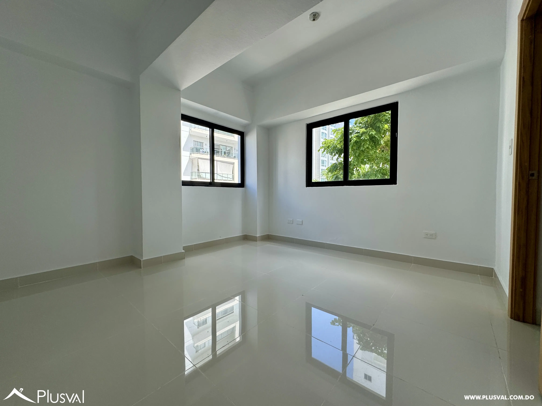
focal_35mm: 14
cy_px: 203
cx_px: 271
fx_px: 219
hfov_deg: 102.1
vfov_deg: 85.7
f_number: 2.2
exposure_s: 1/294
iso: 40
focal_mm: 2.22
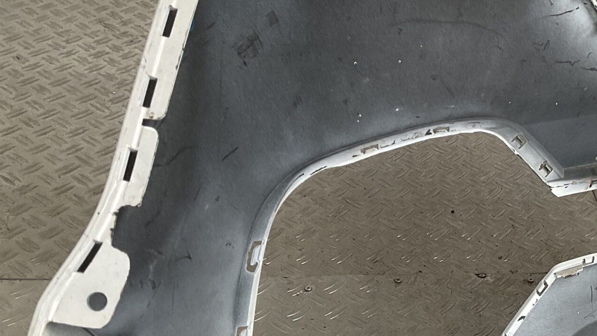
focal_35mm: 64
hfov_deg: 31.5
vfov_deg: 18.6
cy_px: 268
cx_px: 523
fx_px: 1013
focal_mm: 3
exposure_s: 1/120
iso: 50
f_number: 1.8
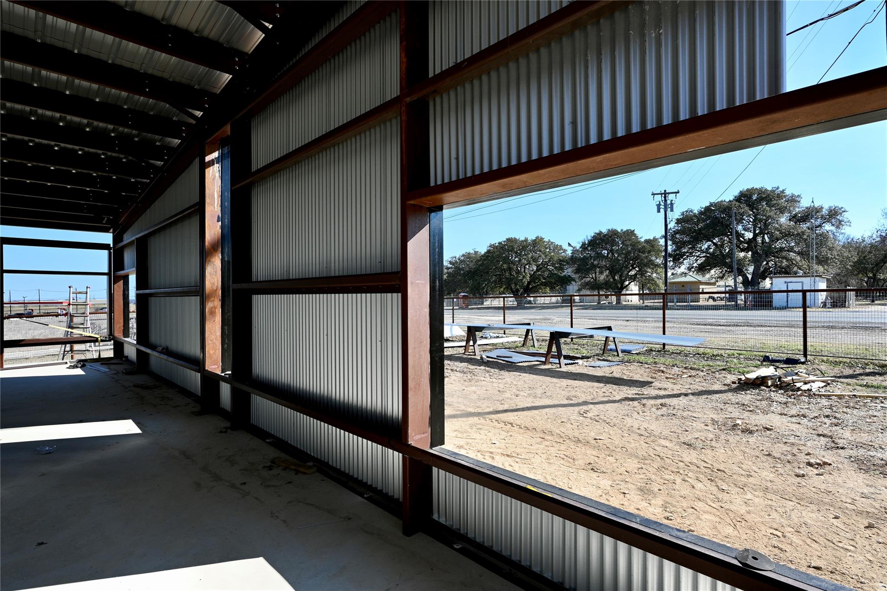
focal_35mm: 18
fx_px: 443
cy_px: 296
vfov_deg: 67.4
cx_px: 444
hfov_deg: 90.0
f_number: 6.3
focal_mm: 12
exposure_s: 1/320
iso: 100
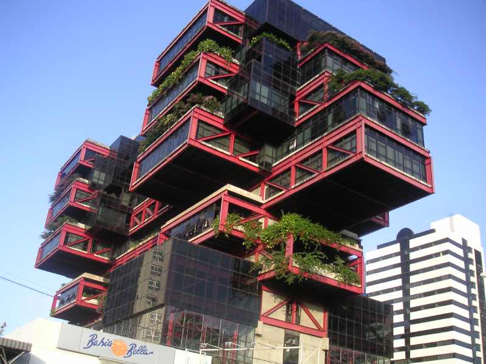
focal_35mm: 38
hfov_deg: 49.0
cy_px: 182
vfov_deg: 37.7
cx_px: 243
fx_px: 534
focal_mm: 6
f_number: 2.8
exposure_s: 1/350
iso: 50
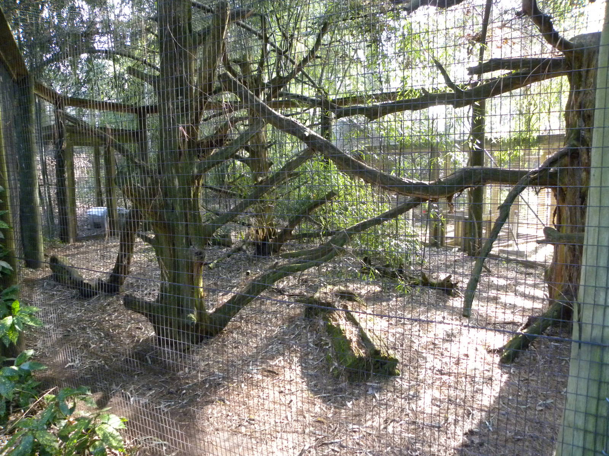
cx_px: 304
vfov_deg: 53.1
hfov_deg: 67.3
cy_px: 228
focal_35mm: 26
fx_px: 457
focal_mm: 4.6
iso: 400
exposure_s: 1/81
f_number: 2.8
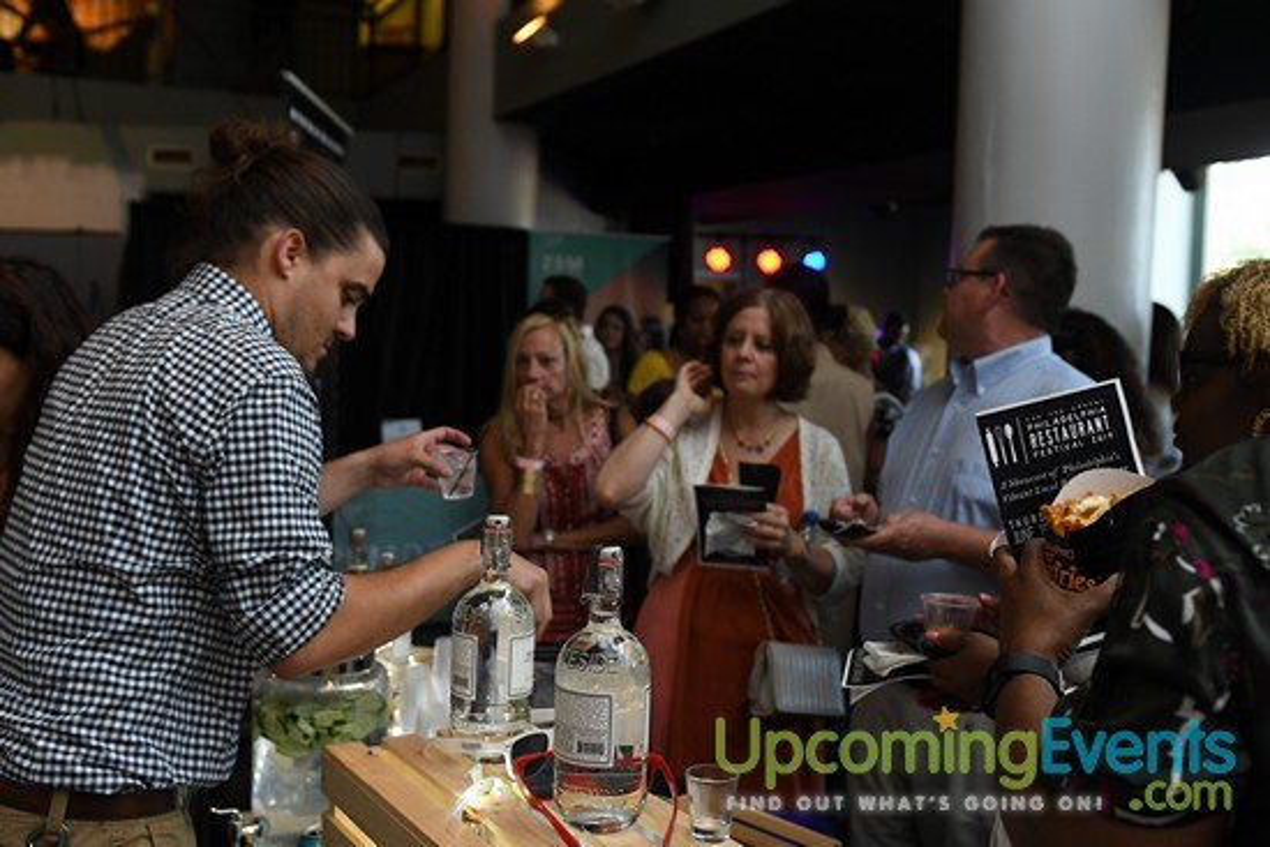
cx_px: 635
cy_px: 424
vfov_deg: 36.9
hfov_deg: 53.1
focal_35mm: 36
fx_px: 1270
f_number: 3.2
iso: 1000
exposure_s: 1/125
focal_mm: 24
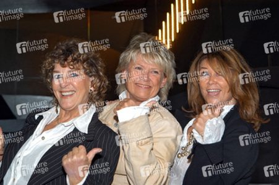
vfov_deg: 17.5
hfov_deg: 26.0
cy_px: 92
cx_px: 140
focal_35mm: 78
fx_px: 604
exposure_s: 1/60
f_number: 5
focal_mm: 52
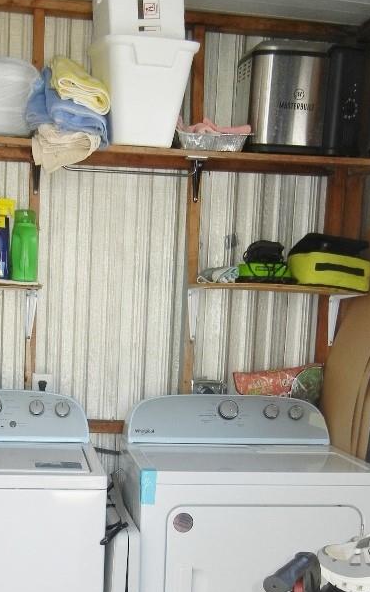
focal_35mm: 55
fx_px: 887
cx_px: 100
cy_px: 427
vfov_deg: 36.2
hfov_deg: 23.4
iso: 160
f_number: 3.5
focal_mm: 5.4
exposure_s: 1/80
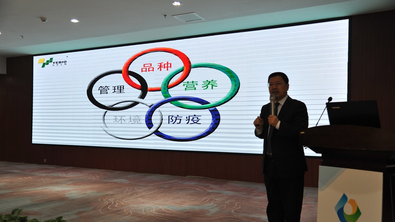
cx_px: 200
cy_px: 122
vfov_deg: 34.6
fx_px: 356
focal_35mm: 34
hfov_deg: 58.0
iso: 640
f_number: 4
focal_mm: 32
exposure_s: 1/320
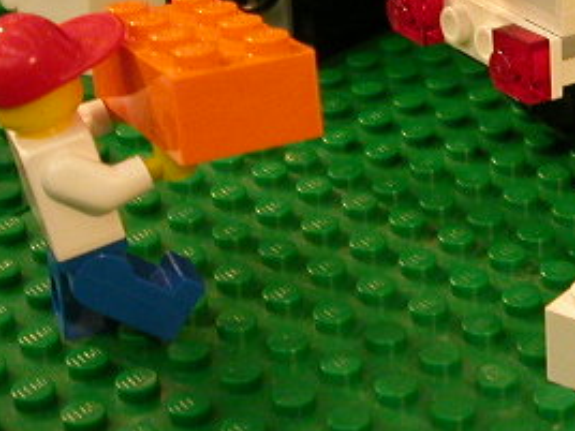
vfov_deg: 12.6
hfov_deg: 16.2
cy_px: 58
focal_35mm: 117
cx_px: 676
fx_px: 1943
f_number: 3.2
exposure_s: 1/22.9
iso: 293
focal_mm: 7.5
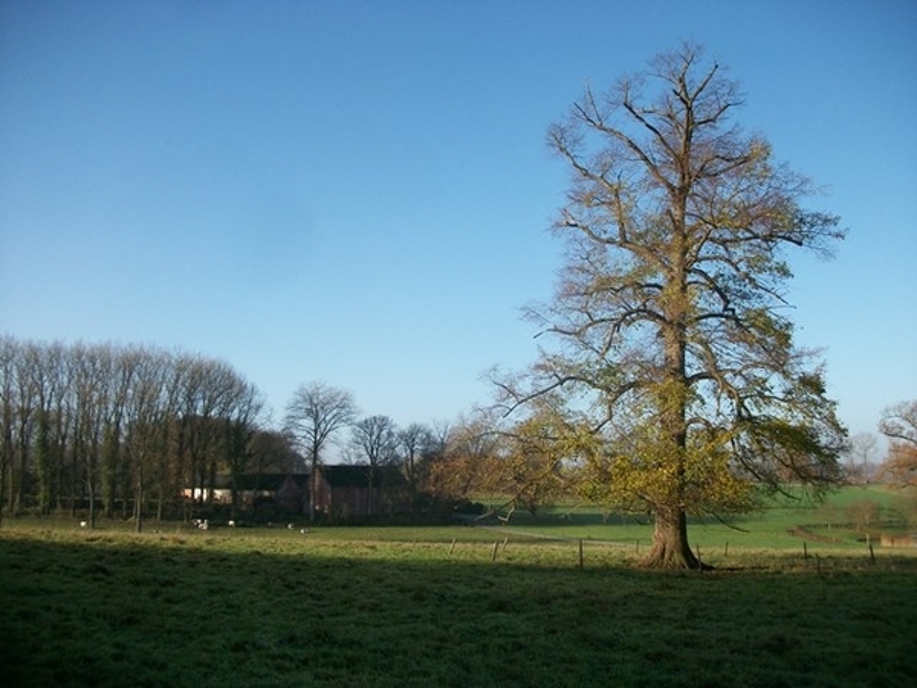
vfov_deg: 44.2
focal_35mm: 32
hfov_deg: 56.8
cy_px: 344
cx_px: 458
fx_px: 848
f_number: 2.9
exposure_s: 1/1000
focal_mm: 5.7
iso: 80
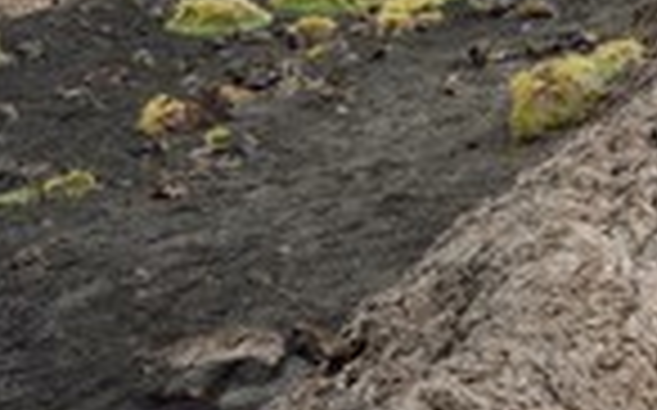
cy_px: 9
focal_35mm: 94
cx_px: 927
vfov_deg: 13.7
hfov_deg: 19.7
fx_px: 1682
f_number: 13
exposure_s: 1/200
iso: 800
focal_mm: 32
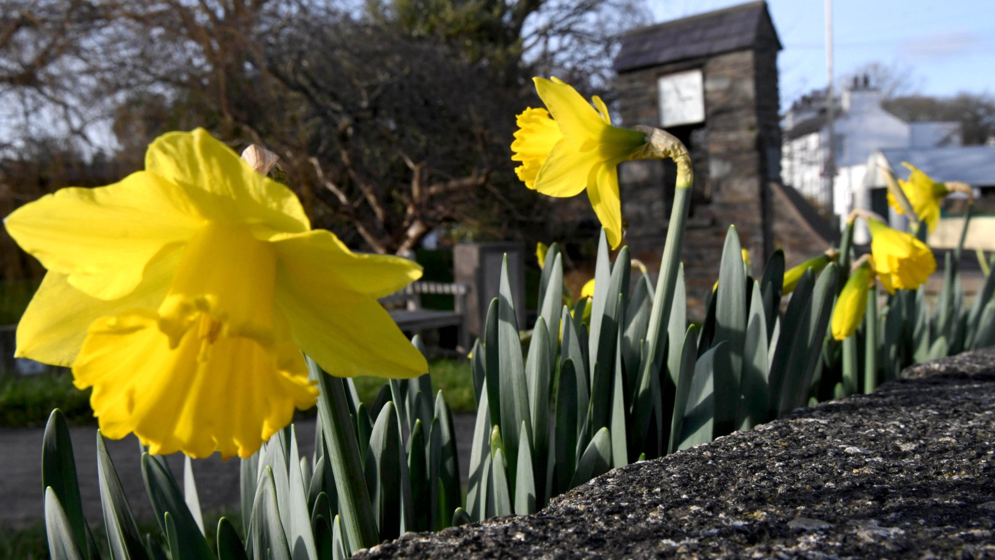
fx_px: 1003
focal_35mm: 38
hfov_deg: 52.8
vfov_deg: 31.2
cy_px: 260
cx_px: 495
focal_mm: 24
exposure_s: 1/800
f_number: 13
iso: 1000
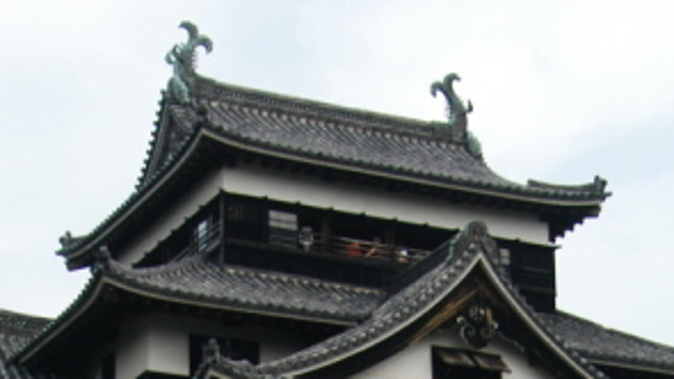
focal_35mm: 131
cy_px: 734
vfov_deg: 8.8
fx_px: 2341
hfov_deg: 16.4
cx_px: 404
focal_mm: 24
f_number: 6.7
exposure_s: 1/160
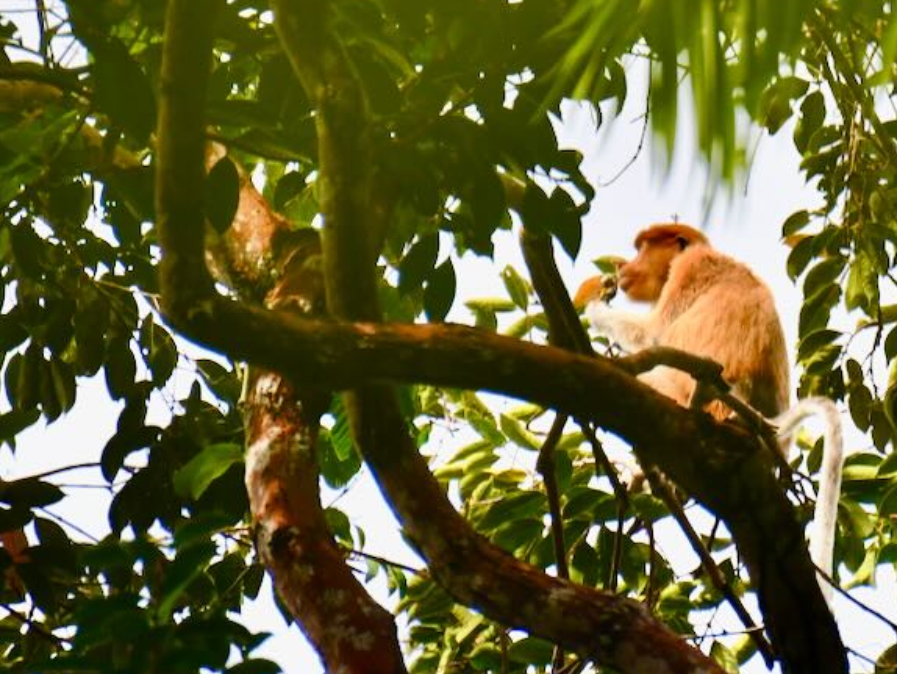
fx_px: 21491
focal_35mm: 829
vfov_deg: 1.8
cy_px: 311
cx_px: 684
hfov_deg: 2.4
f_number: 5.6
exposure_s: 1/500
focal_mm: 300
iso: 800
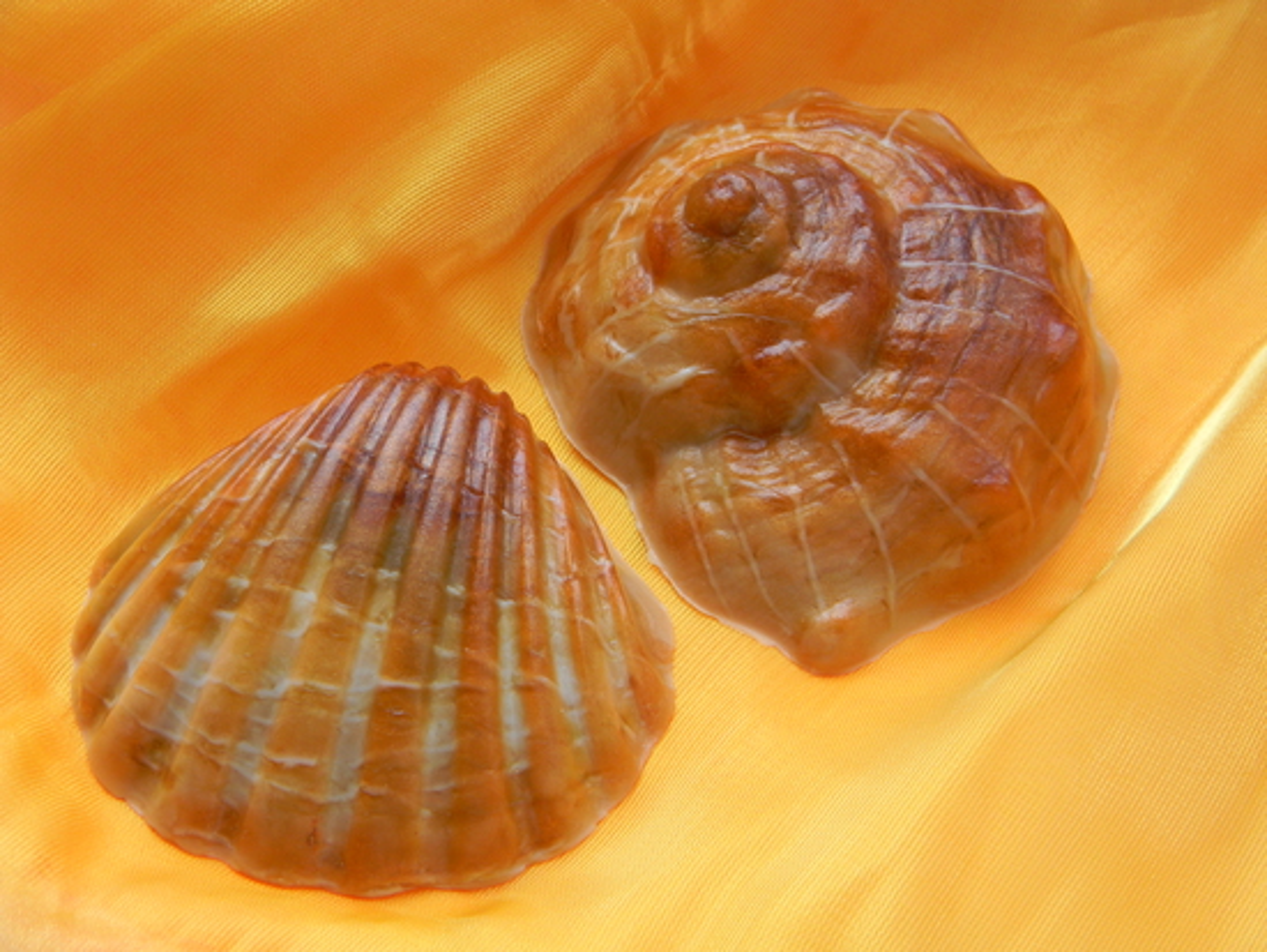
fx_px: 3039
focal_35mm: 83
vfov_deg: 17.8
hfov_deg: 23.5
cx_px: 634
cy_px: 476
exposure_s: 1/44.6
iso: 80
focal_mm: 15.1
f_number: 4.5
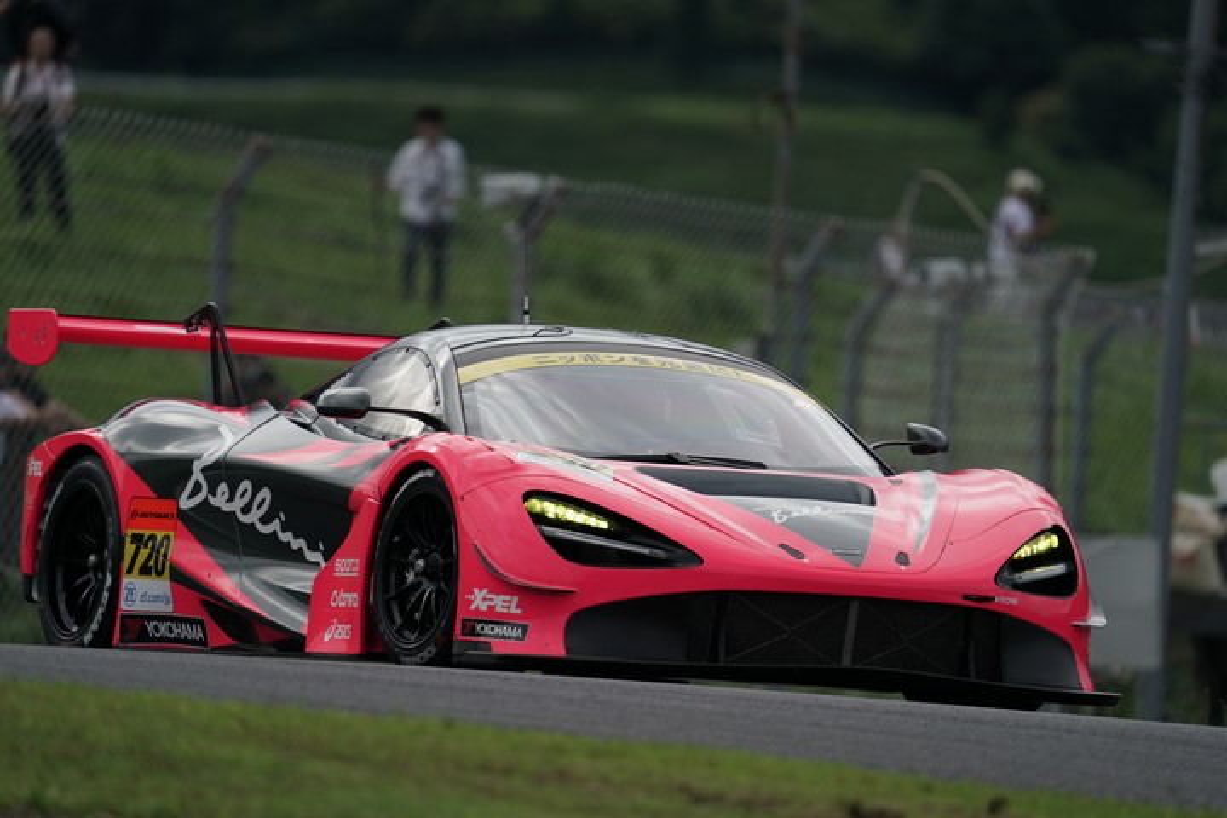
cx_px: 614
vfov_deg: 2.3
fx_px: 20448
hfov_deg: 3.4
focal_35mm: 600
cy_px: 409
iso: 200
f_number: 6.3
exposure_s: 1/800
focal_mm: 600
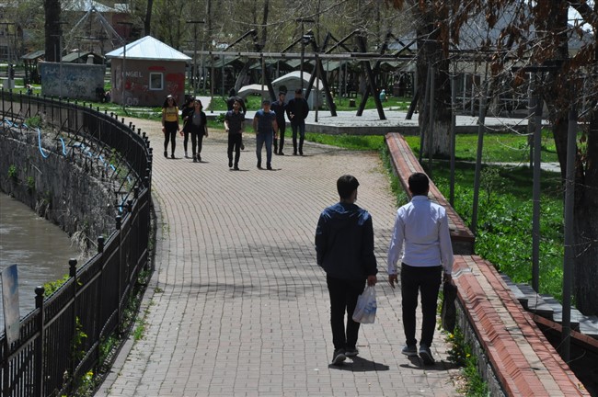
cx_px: 299
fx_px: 1867
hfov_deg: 18.2
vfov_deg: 12.2
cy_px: 198
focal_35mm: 112
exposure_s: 1/800
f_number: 14
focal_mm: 75
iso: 1000
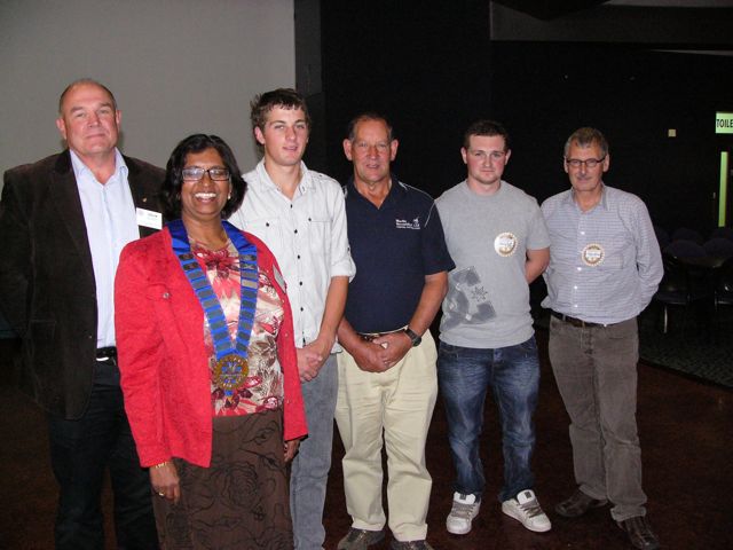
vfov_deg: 39.7
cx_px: 366
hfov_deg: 51.4
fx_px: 762
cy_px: 275
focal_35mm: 36
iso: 300
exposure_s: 1/60
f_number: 2.8
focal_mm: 6
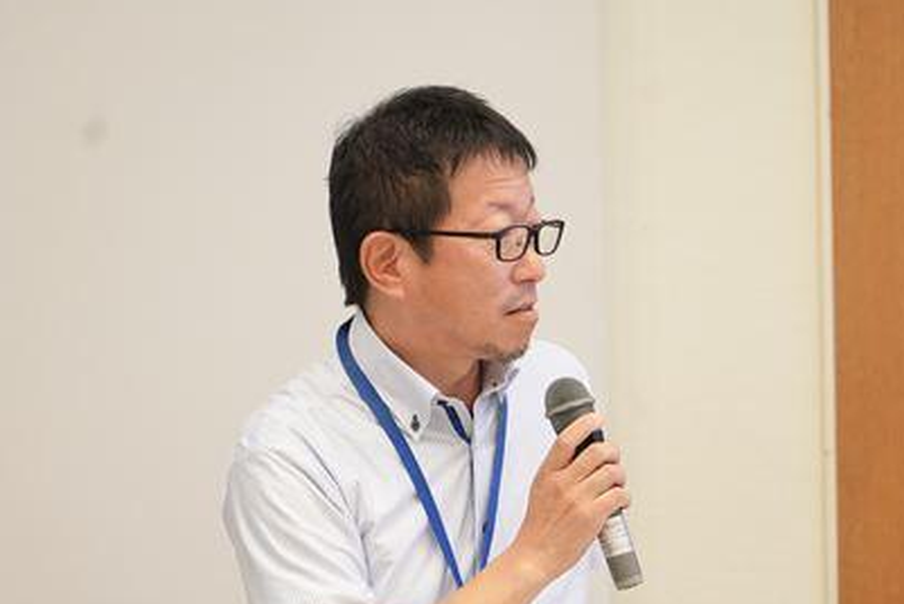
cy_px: 428
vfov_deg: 8.7
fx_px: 3945
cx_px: 548
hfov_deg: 13.1
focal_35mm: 157
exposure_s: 1/125
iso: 3200
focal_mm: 105
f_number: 4
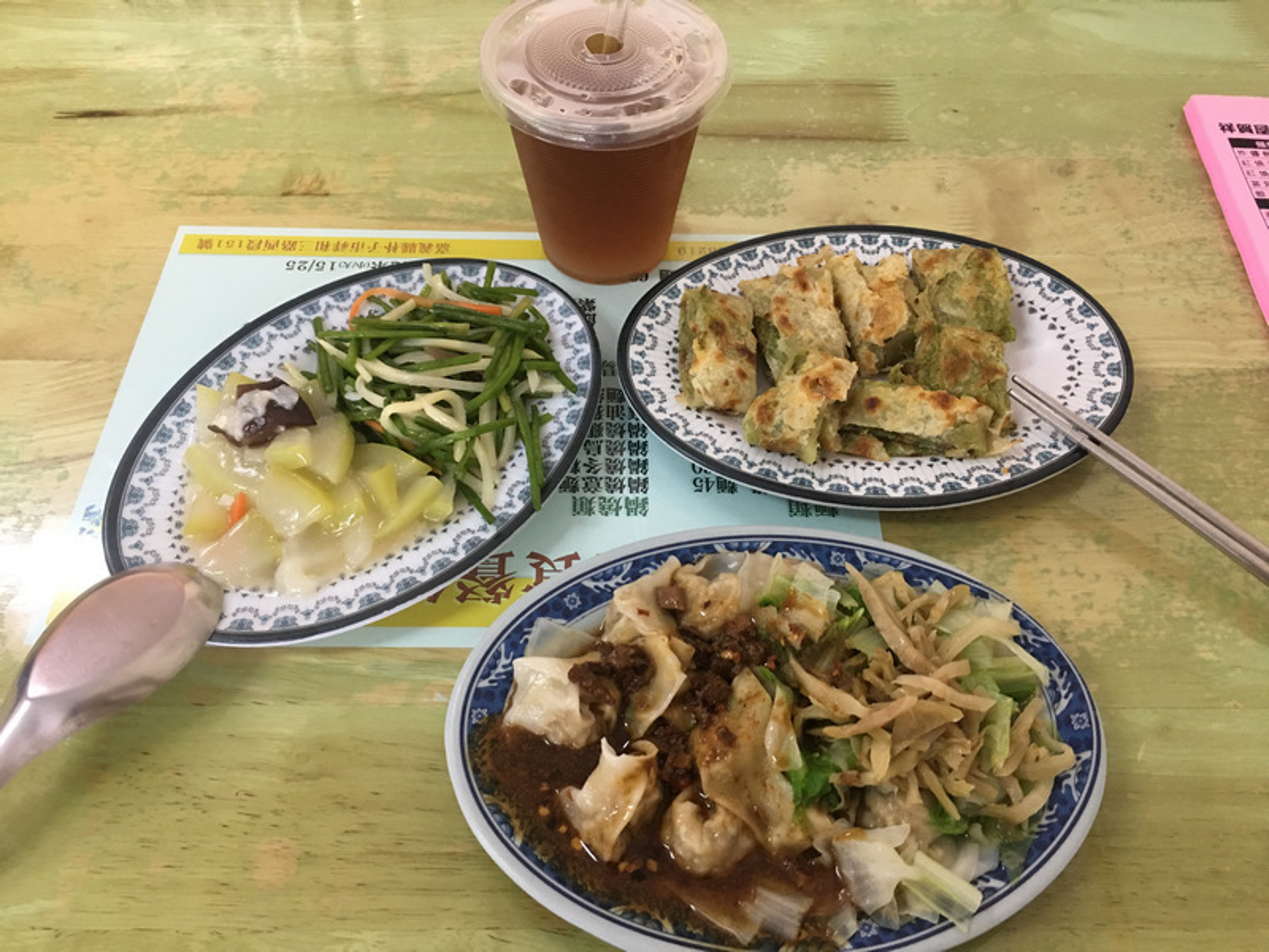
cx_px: 634
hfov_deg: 61.7
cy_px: 476
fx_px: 1063
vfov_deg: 48.2
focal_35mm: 29
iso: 80
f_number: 2.2
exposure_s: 1/15
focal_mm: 4.15
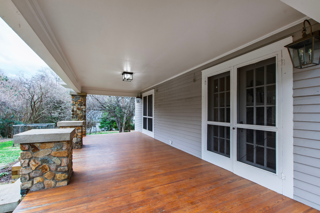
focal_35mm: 15
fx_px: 133
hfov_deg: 100.4
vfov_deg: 77.3
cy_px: 106
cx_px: 160
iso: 320
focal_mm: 10
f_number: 8
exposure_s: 1/80
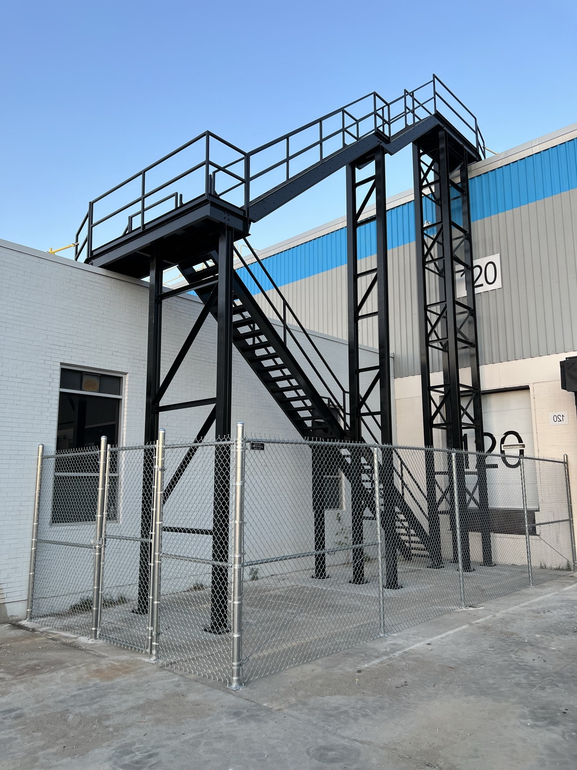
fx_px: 578
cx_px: 288
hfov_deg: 53.1
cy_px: 385
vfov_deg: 67.3
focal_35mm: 26
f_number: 1.5
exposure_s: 1/121
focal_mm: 5.7
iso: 40
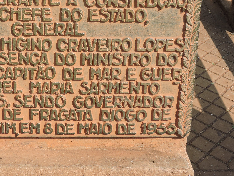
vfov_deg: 18.1
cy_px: 36
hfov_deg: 23.8
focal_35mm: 81
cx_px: 54
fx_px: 548
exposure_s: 1/640
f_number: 4
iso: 100
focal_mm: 8.1
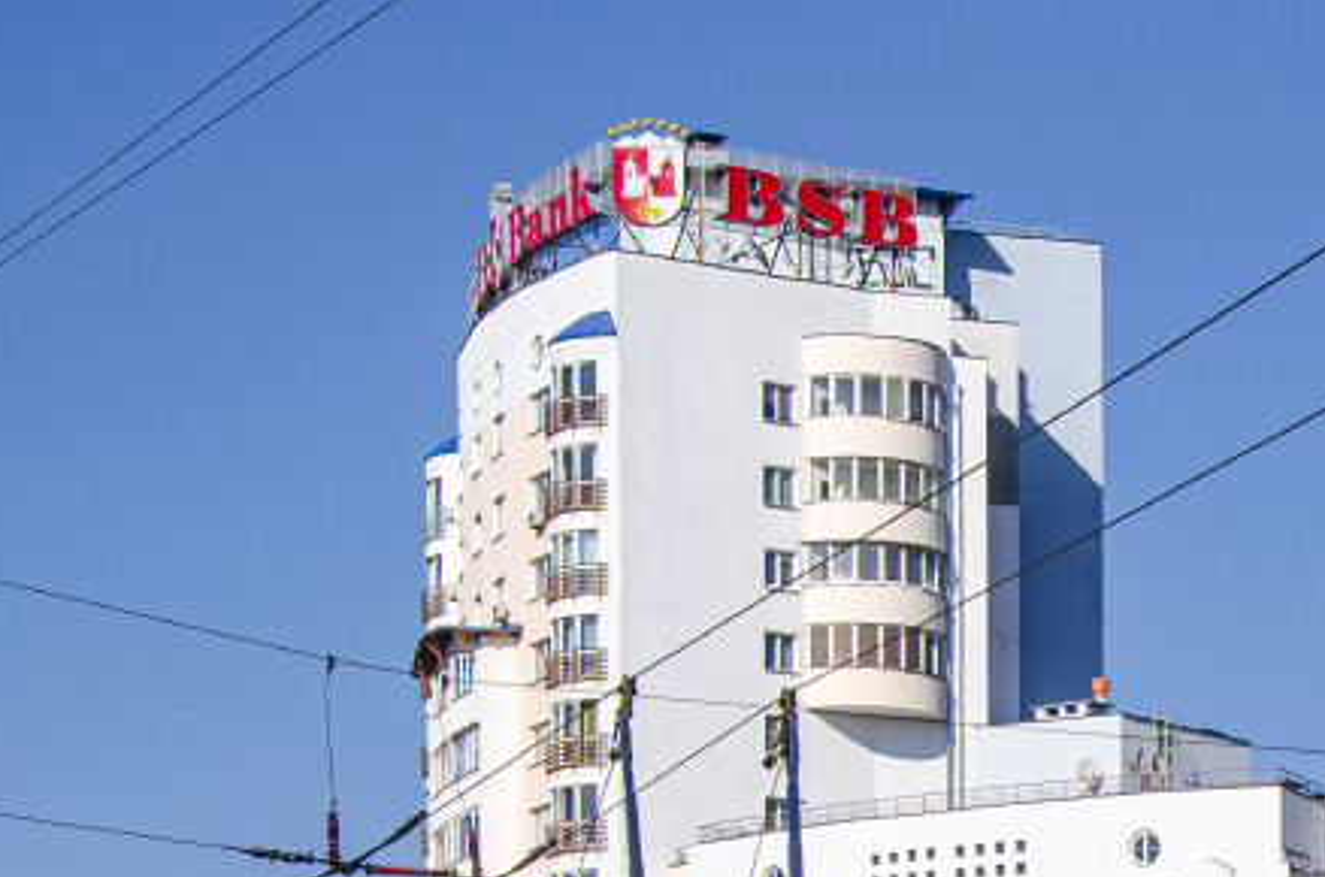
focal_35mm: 169
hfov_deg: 11.9
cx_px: 1558
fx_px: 6207
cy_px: 1226
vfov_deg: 8.0
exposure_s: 1/1250
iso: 125
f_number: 6.3
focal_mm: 38
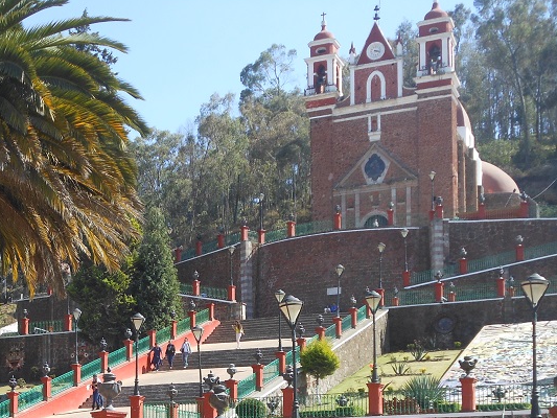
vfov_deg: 19.7
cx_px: 112
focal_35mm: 73
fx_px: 1175
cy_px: 394
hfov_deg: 26.2
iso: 80
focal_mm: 6.8
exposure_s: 1/320
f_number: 3.6
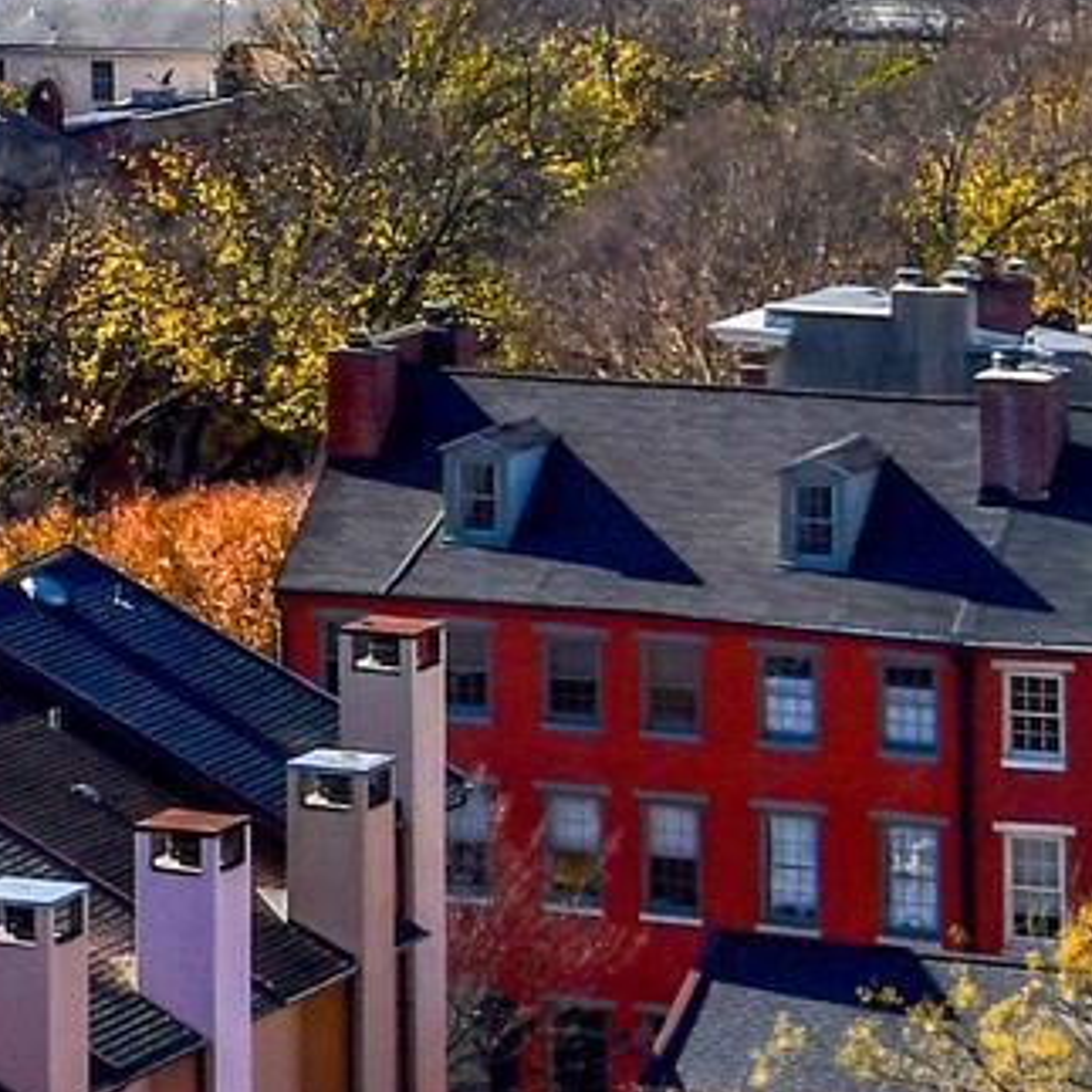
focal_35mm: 194
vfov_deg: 8.9
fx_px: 6924
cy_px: -210
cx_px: -1687
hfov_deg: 8.2
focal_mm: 24
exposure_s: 1/250
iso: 180
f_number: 8
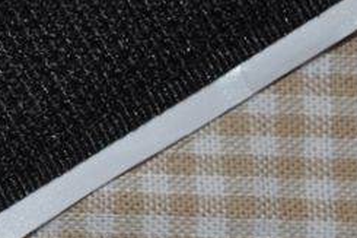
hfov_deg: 8.2
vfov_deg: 5.6
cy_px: 236
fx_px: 2428
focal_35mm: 245
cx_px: -195
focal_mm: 50
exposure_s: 1/60
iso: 200
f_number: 5.6
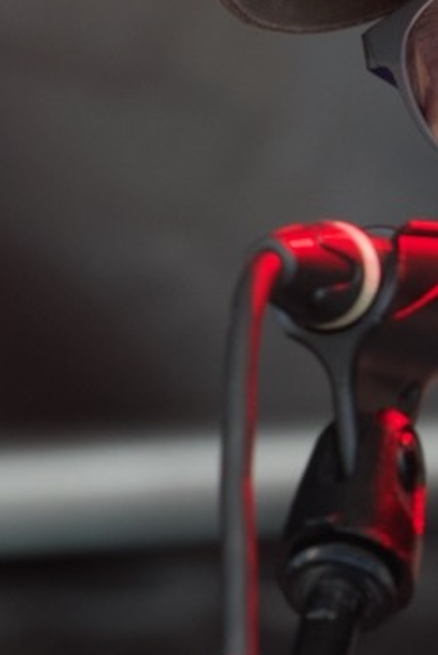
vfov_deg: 1.7
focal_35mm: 1185
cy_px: 221
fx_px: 21584
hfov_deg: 1.2
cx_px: 639
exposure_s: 1/250
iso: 500
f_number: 4
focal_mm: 124.94
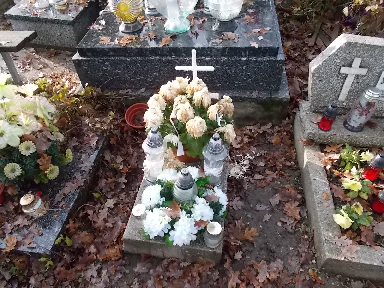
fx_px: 288
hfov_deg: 67.3
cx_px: 192
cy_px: 144
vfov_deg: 53.1
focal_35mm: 26
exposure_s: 1/125
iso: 400
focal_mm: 4.6
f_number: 8
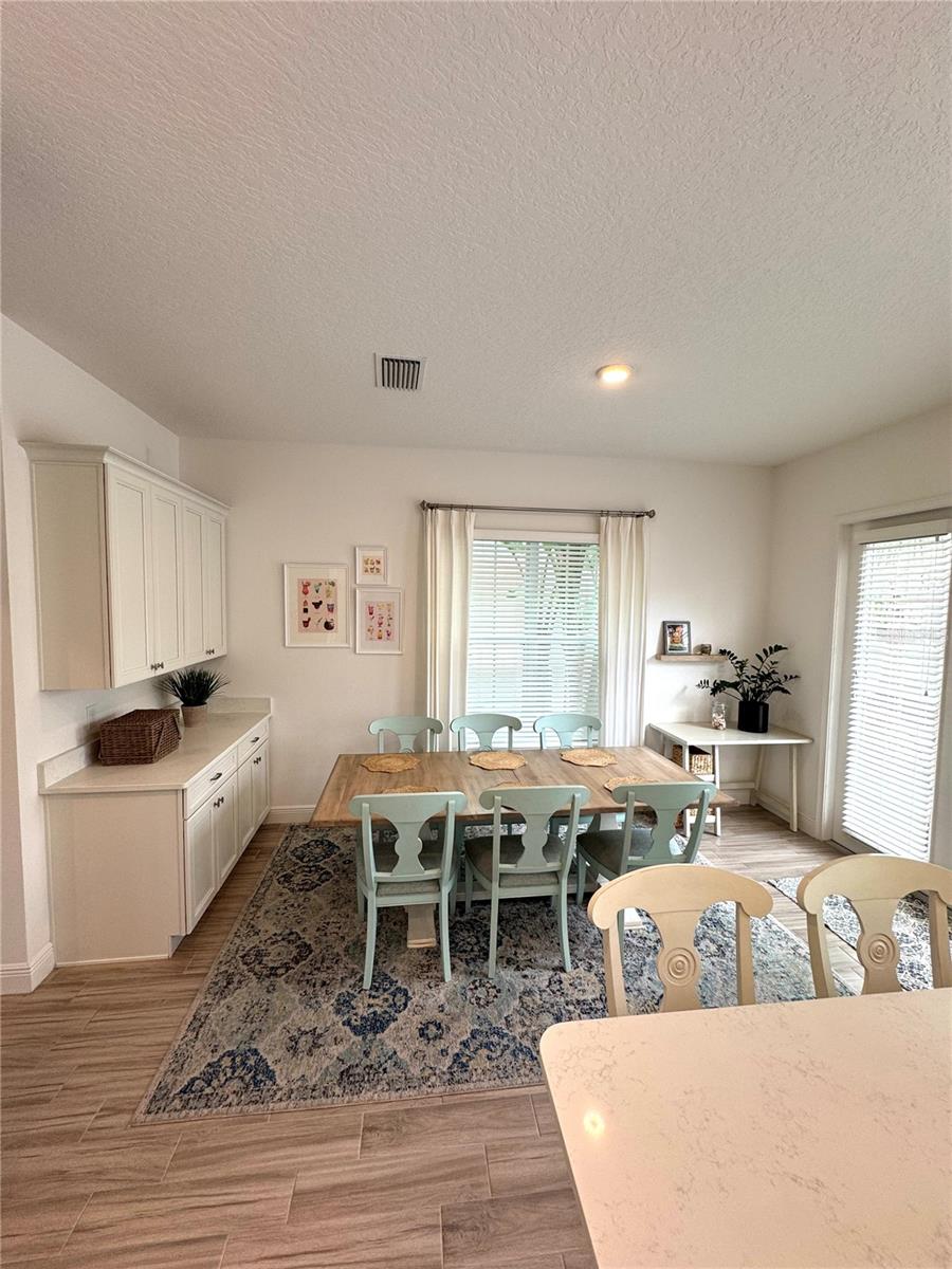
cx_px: 476
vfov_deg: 102.1
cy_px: 634
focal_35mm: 14
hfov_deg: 85.7
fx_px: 513
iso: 100
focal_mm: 2.22
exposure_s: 1/120
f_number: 2.2
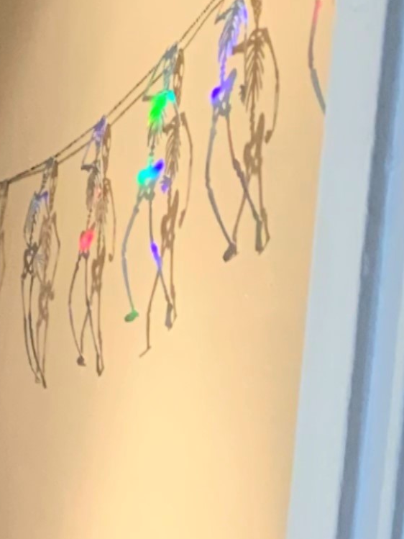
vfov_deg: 12.7
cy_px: 1010
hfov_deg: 9.9
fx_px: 2178
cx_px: -362
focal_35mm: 140
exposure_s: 1/60
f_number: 1.8
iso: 200
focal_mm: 4.25
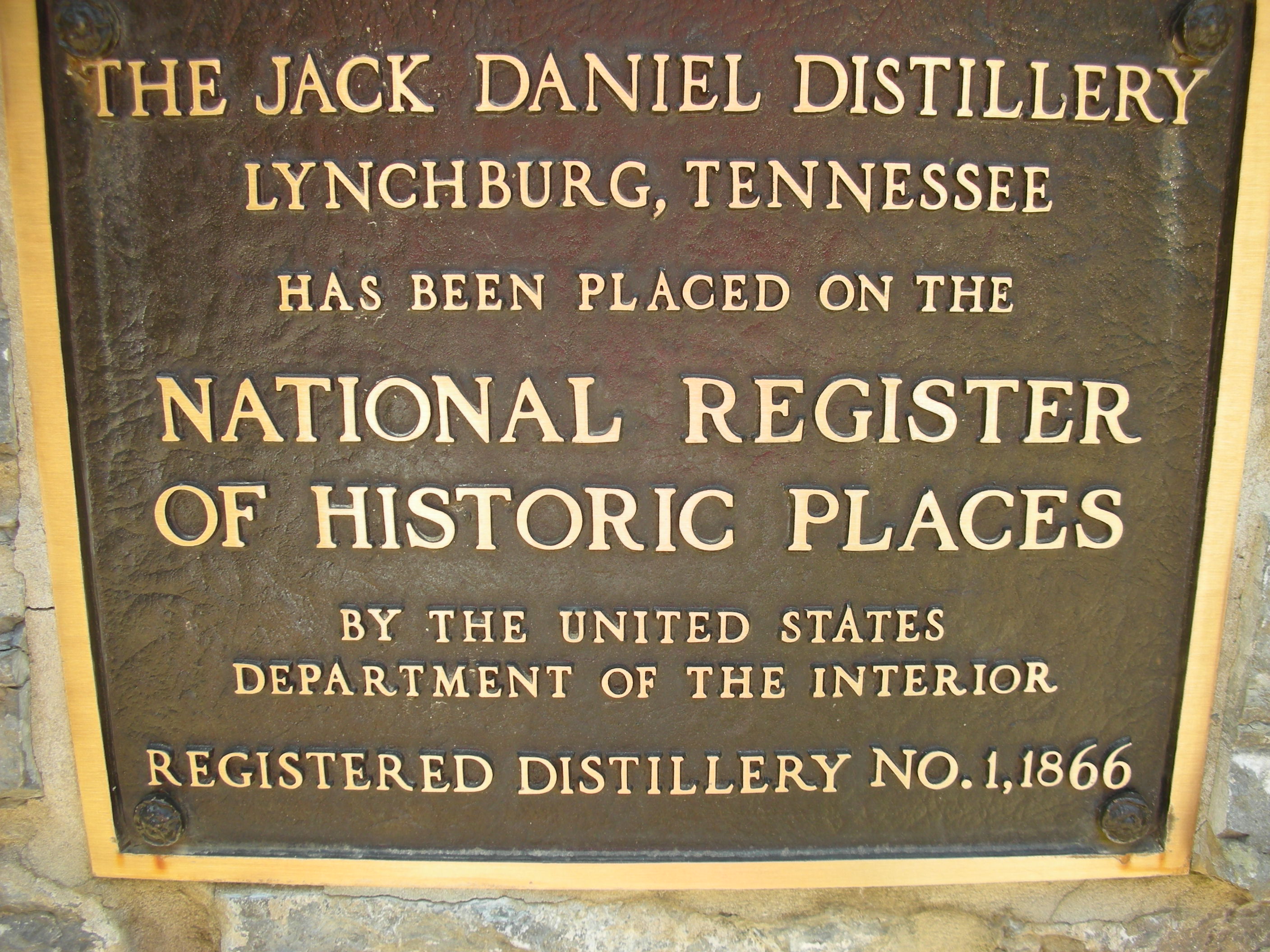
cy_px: 476
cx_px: 635
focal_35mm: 35
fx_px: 1284
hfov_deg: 52.6
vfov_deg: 40.7
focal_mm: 5.8
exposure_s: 1/89.6
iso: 50
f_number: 3
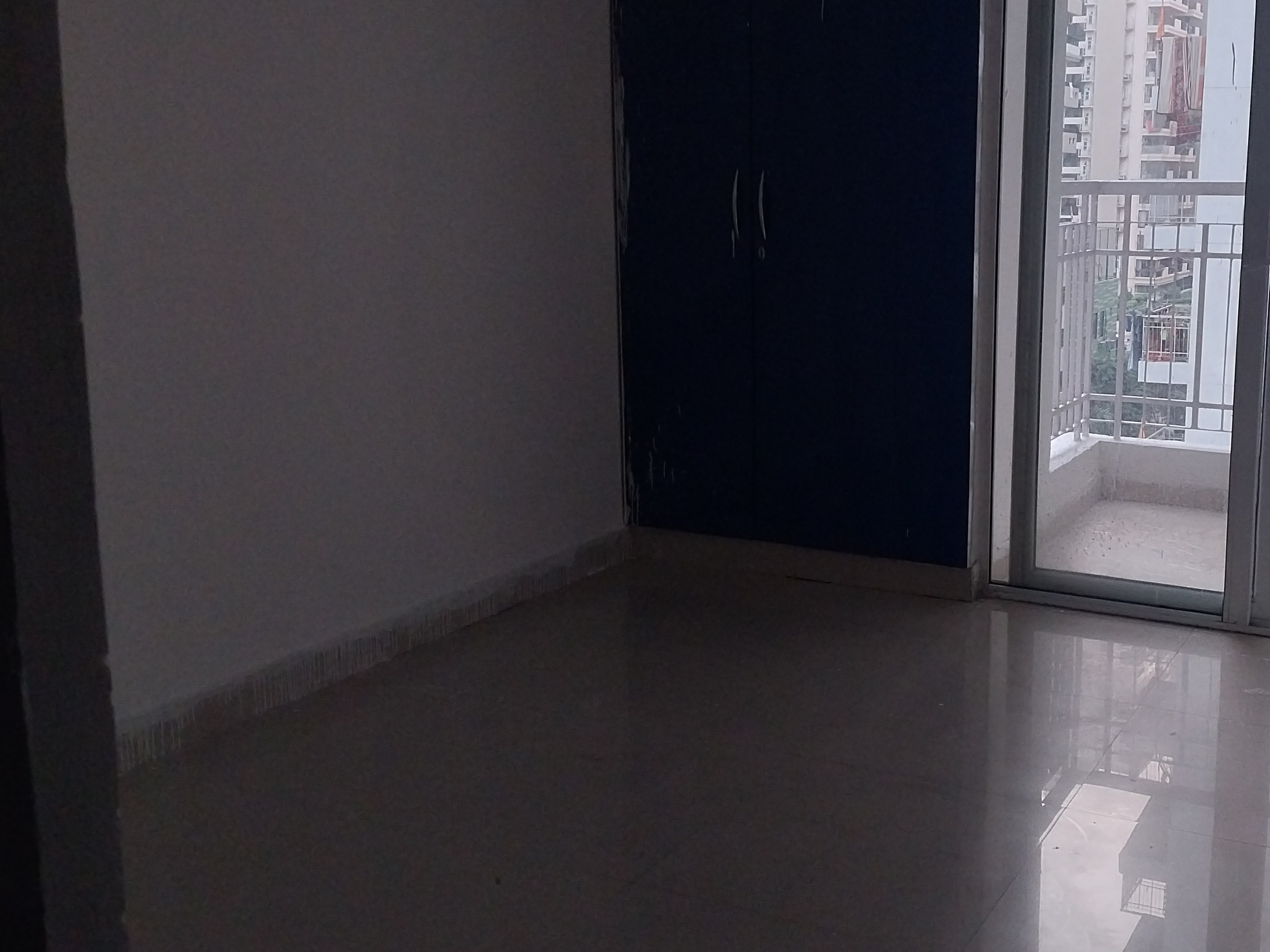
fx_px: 1357
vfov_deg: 38.6
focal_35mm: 37
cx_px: 890
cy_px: 426
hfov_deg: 48.9
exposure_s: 1/60
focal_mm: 4
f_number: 1.8
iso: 250
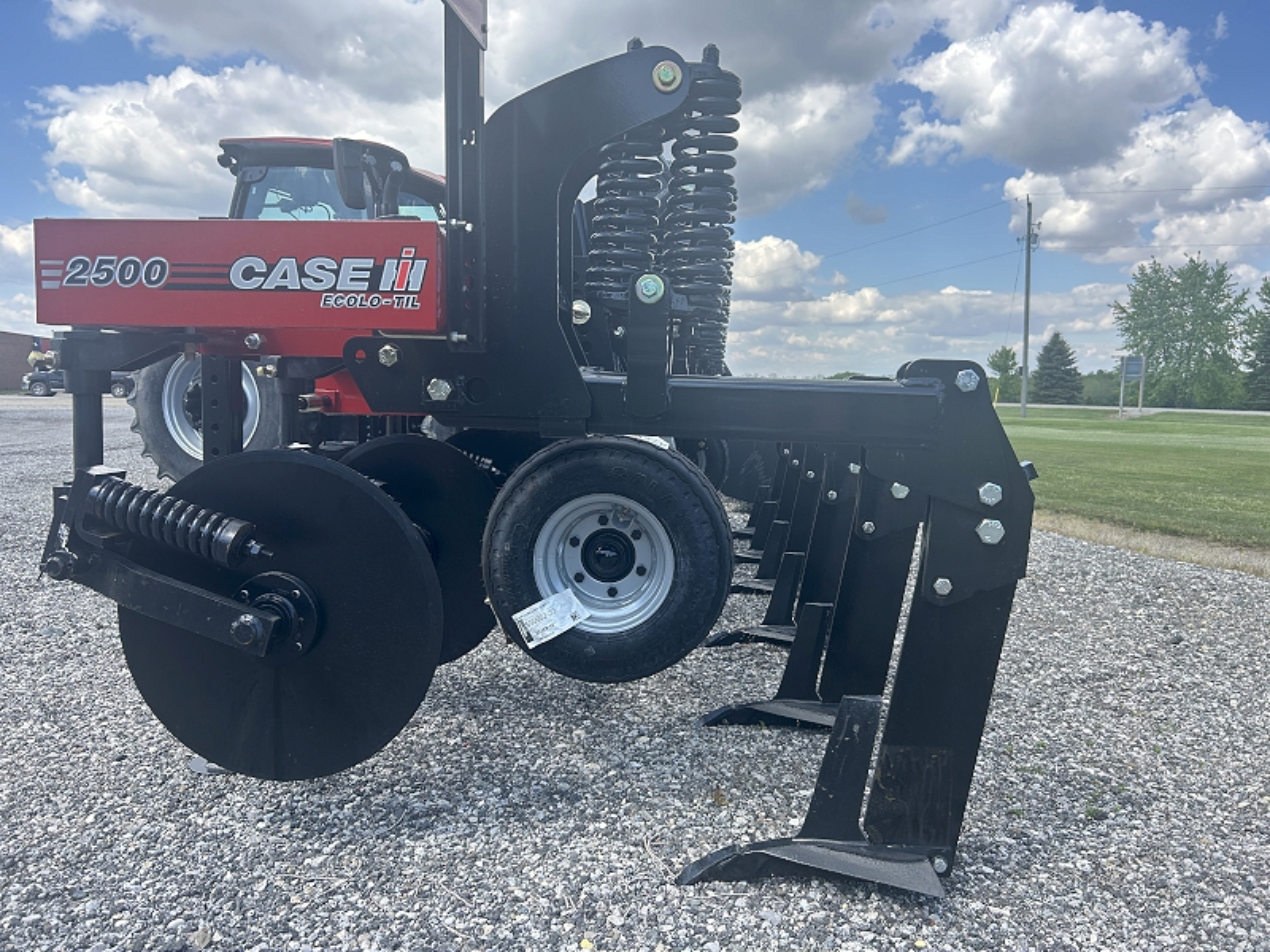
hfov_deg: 67.3
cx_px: 635
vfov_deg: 53.1
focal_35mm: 26
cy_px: 476
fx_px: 954
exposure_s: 1/1488
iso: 50
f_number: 1.5
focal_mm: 5.7
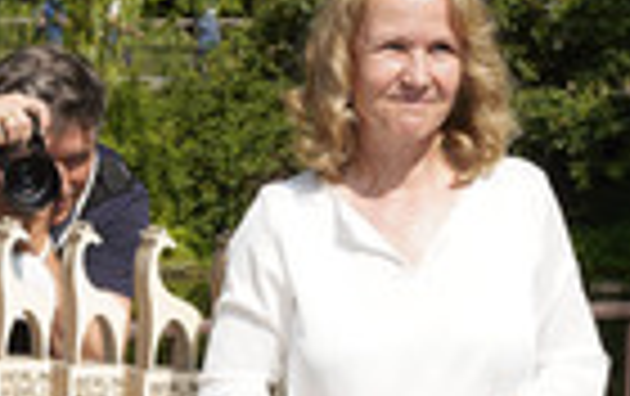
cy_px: 324
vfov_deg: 8.5
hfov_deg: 13.3
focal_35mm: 154
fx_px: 2648
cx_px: -47
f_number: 8
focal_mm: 47
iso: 100
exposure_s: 1/250
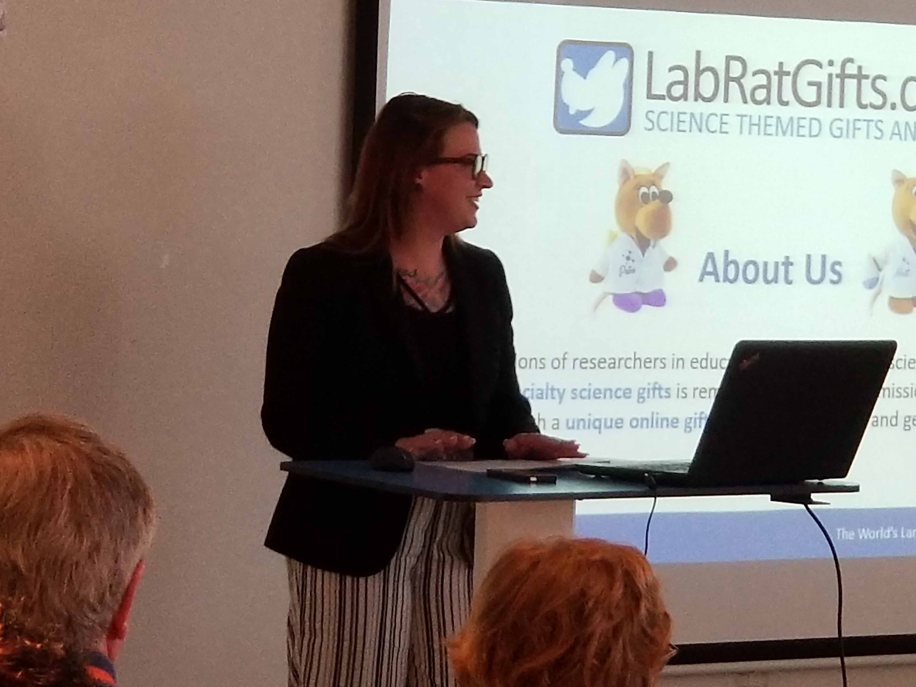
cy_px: 344
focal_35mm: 52
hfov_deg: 36.8
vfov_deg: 28.0
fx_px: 1376
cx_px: 458
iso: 100
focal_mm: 6
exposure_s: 1/30
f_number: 2.4
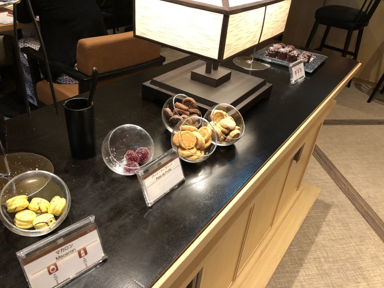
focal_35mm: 28
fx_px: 311
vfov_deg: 49.7
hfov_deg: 63.4
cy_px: 144
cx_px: 192
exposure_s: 1/6
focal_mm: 4
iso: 100
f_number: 1.8
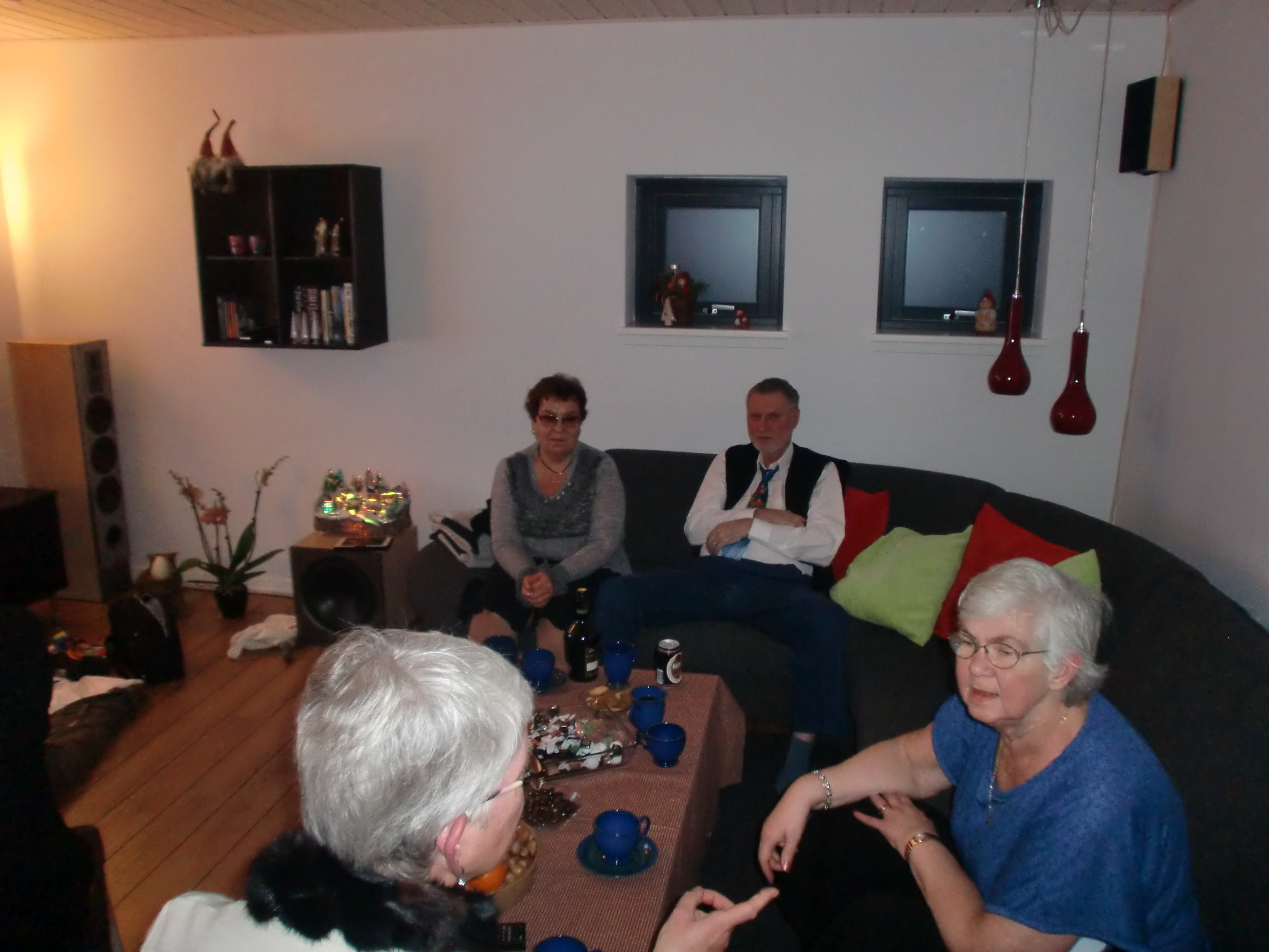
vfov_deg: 53.1
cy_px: 476
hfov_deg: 67.3
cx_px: 634
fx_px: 953
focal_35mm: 26
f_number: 2.6
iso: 400
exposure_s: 1/25
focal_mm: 4.65
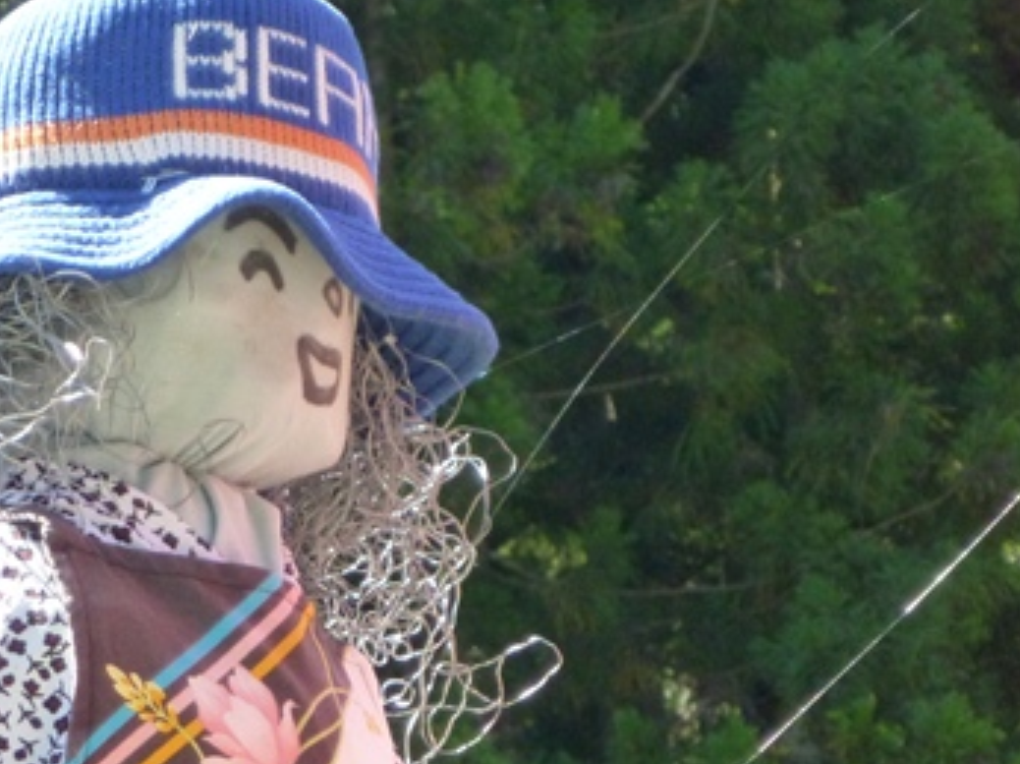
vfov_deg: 6.1
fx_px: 7155
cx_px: 321
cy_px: 386
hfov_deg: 8.1
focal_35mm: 243
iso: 400
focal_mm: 22.8
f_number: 5.9
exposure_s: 1/100
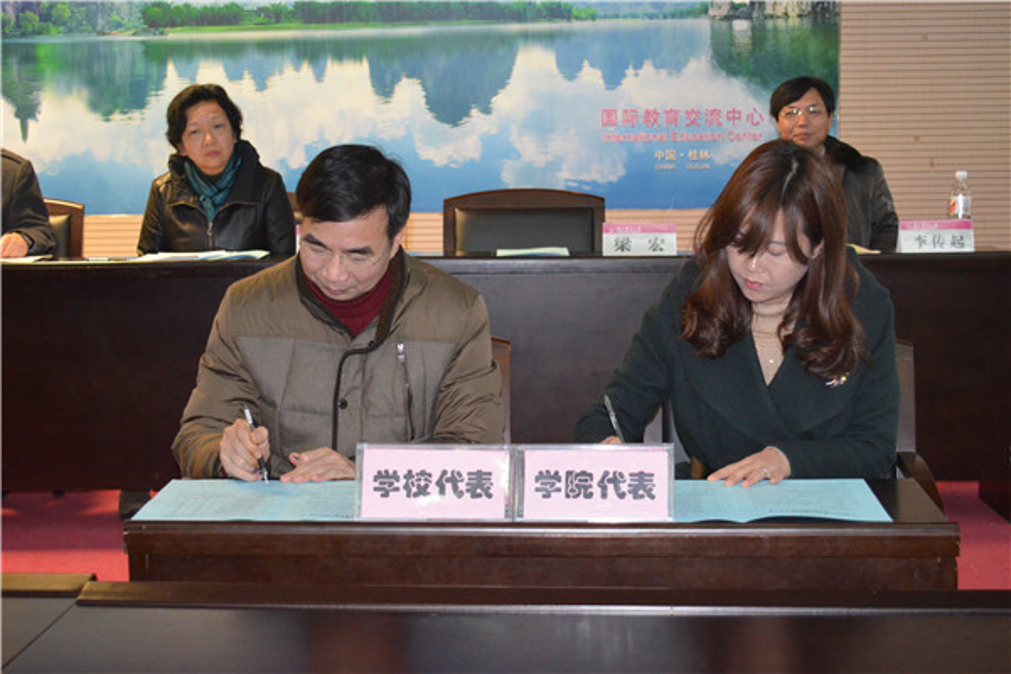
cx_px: 506
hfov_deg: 30.5
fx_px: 1853
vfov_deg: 20.6
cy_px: 337
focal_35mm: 66
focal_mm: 44
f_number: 5
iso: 3200
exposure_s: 1/60
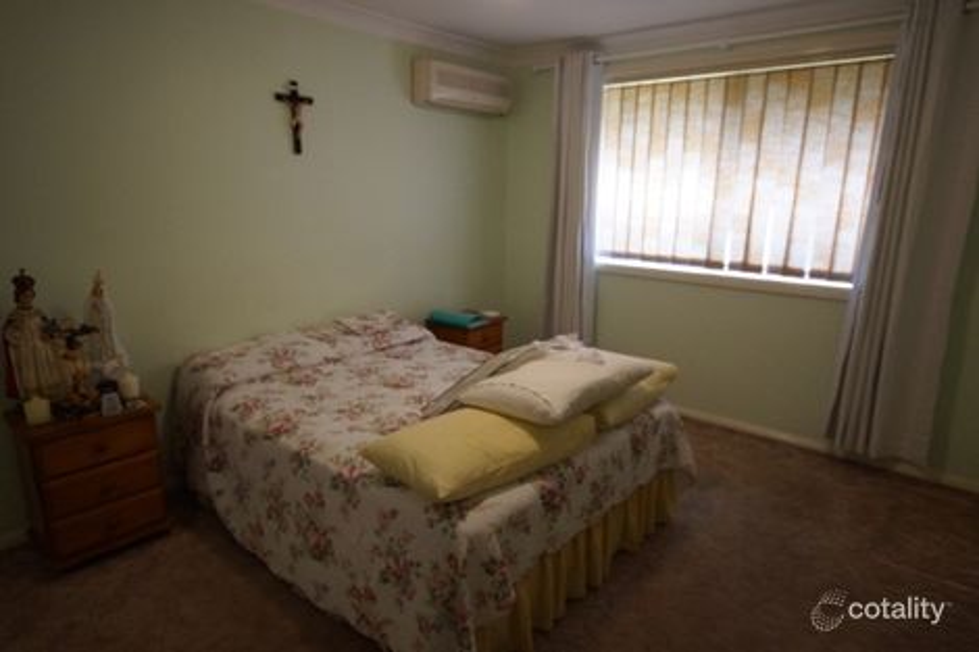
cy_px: 326
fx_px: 612
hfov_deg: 77.3
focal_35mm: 22
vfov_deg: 56.1
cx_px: 490
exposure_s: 1/60
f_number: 4
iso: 2000
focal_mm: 15
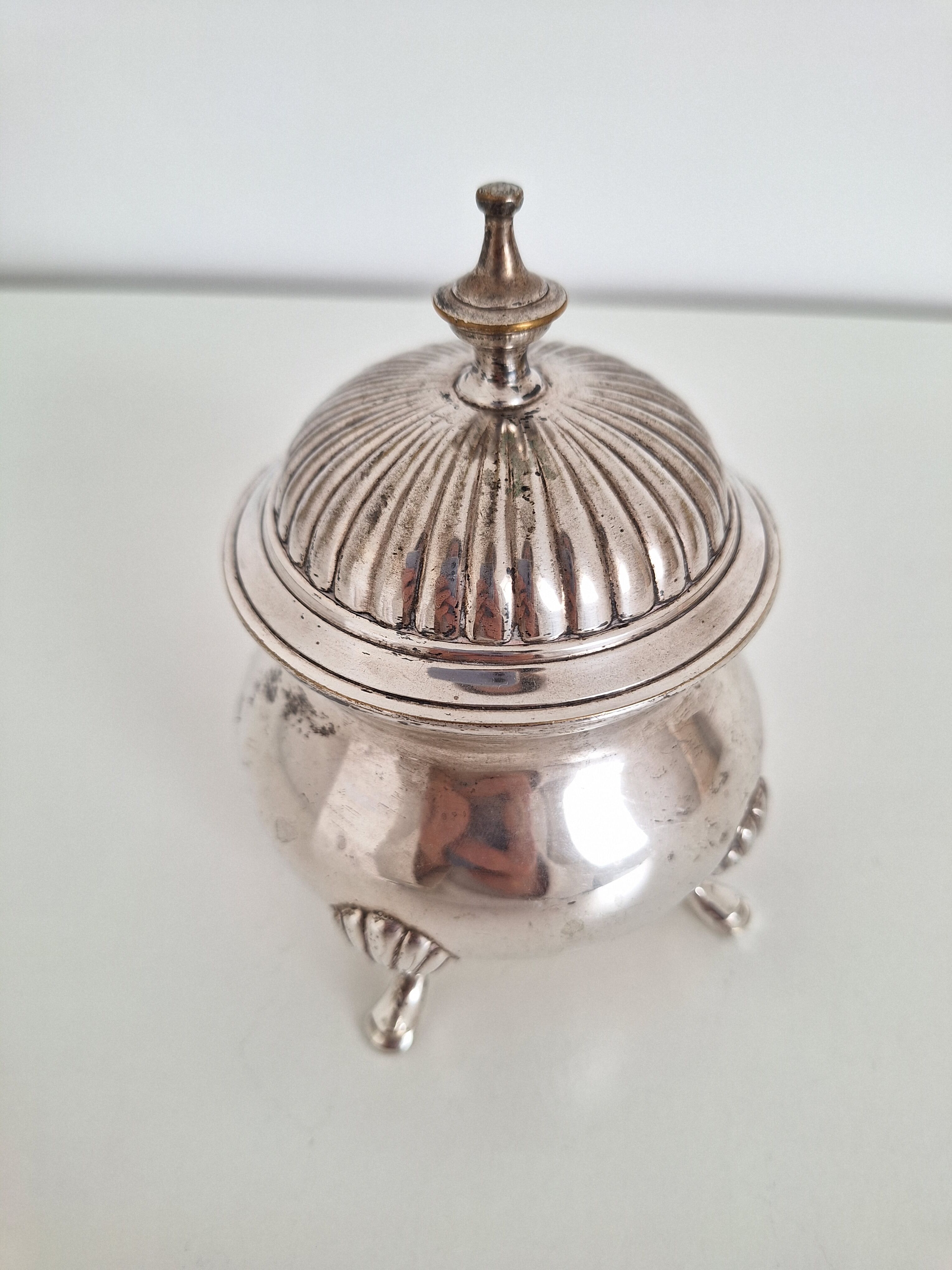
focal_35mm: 23
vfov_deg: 73.9
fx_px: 843
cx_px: 476
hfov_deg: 58.9
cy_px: 635
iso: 64
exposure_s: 1/100
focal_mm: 5.54
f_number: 1.8
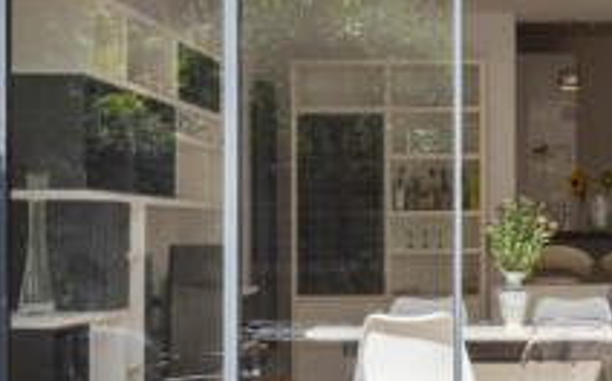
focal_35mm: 85
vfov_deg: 15.3
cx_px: 638
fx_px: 1416
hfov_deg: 23.2
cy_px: 209
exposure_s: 1/320
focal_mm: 27
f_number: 10
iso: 320
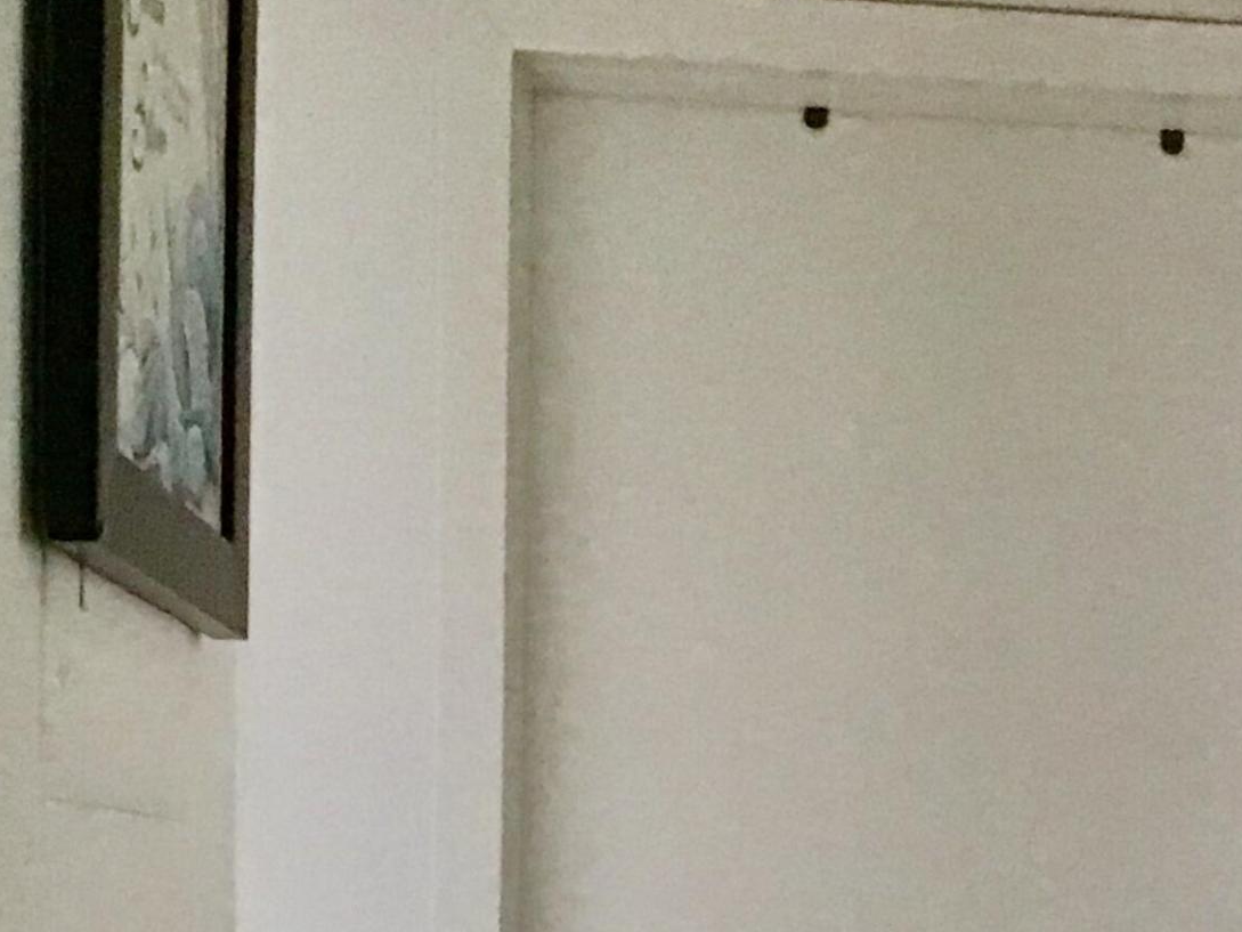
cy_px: 1224
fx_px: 2942
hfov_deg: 23.5
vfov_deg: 16.9
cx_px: 981
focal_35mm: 82
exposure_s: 1/15
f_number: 2.4
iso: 250
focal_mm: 3.3
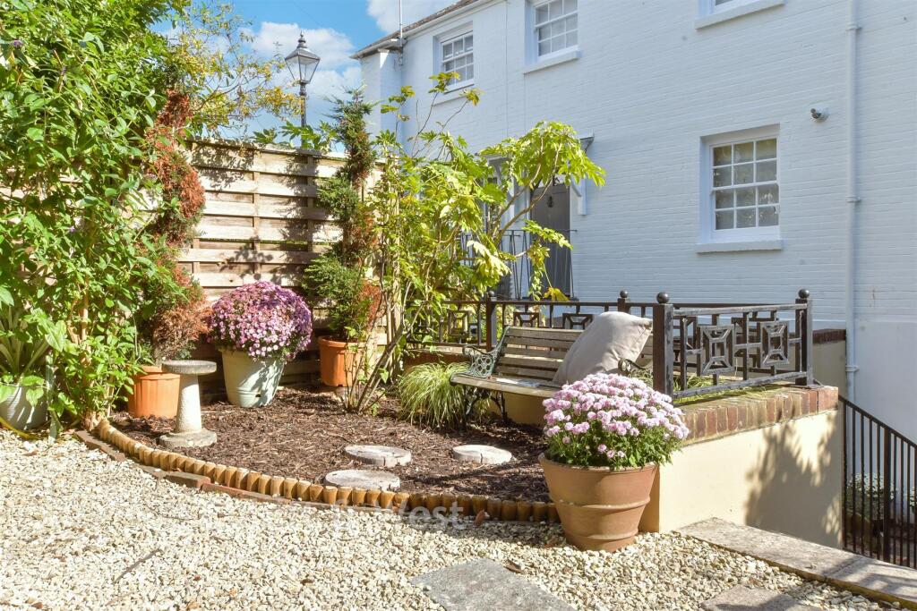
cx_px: 458
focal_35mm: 30
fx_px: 764
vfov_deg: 43.6
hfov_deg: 61.9
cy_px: 306
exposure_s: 1/125
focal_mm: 20
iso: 500
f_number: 16
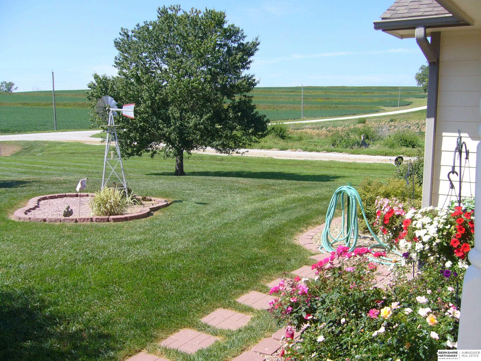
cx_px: 240
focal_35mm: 35
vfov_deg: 40.7
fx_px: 486
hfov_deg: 52.6
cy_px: 180
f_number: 5.6
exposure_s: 1/250
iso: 80
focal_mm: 5.8
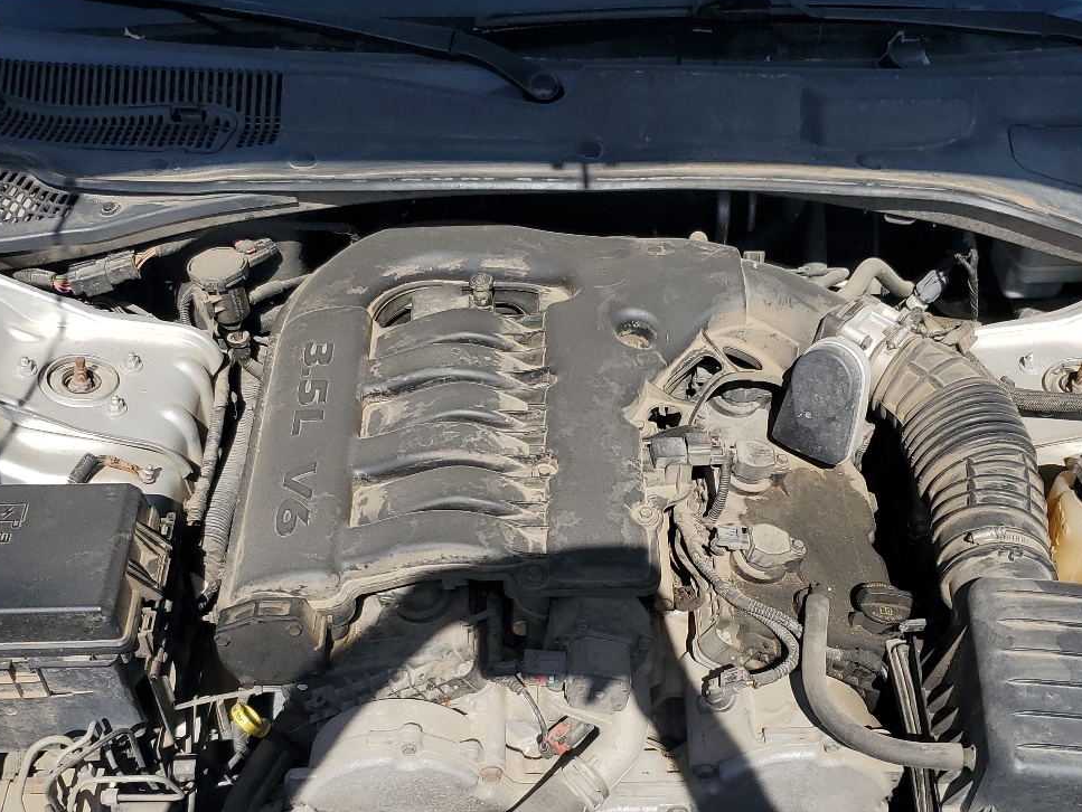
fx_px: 1345
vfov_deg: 33.3
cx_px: 594
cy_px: 554
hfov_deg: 43.8
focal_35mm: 43
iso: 50
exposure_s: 1/3333
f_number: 1.5
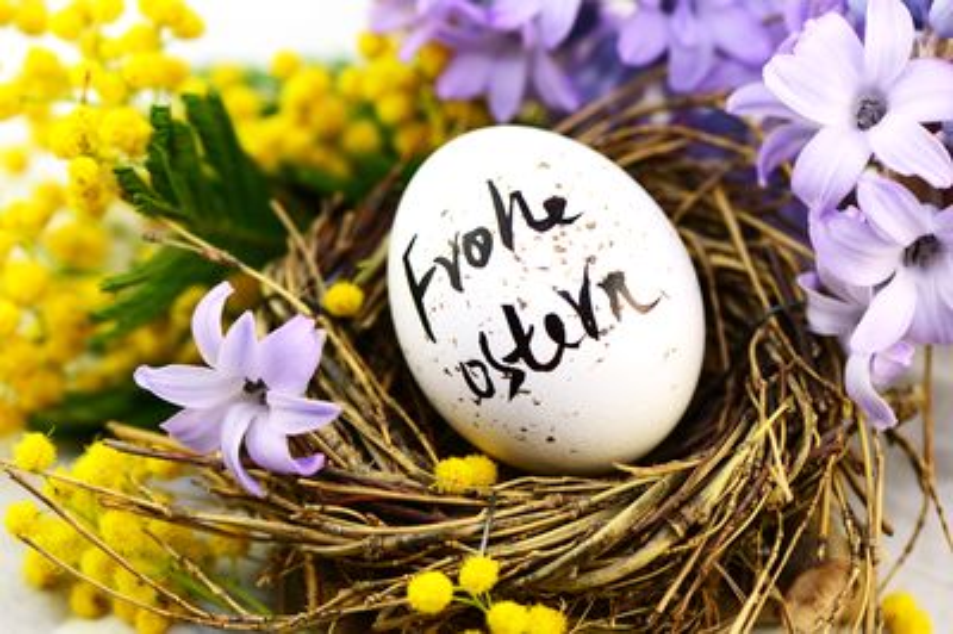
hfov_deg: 19.5
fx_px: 2777
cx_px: 476
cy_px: 317
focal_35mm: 105
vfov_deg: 13.0
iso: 100
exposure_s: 1/60
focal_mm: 105
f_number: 7.1
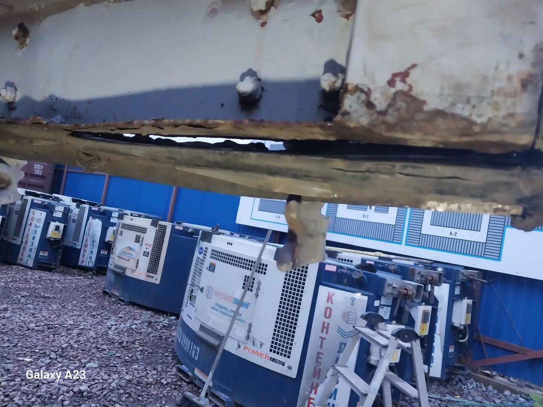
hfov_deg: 67.3
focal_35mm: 26
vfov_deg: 53.1
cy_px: 204
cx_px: 272
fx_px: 408
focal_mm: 4
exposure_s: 1/50
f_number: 1.8
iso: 250
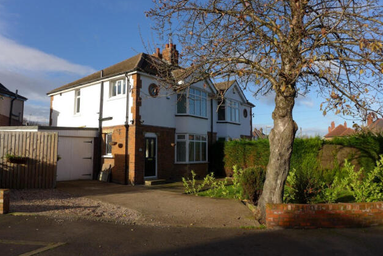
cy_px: 126
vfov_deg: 51.3
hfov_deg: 71.5
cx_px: 195
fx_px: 266
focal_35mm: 25
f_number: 2.8
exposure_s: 1/160
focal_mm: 4.7
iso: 80
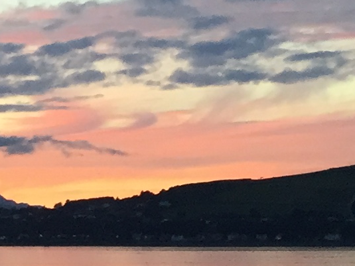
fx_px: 1815
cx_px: -638
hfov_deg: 9.3
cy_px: 143
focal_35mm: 177
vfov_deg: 8.4
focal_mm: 4.15
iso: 40
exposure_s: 1/33
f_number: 2.2
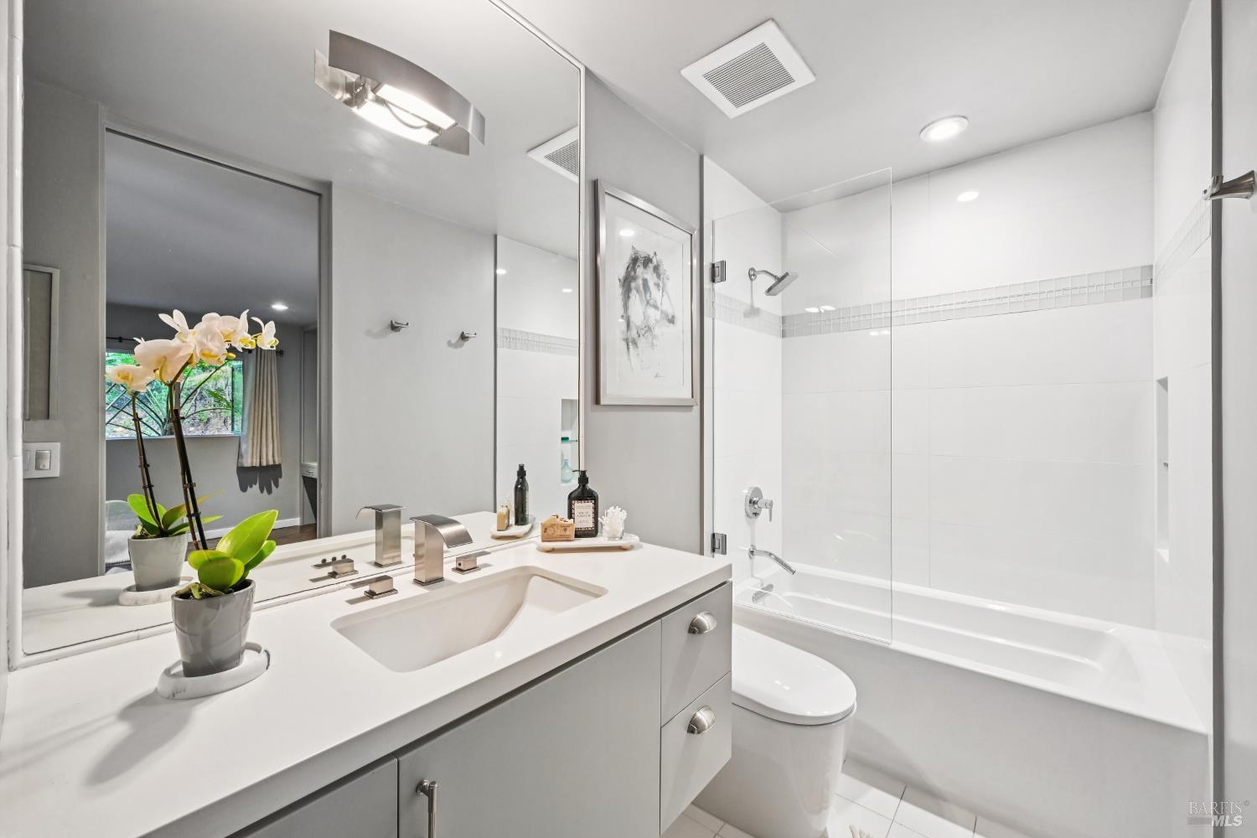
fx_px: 489
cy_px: 419
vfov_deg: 81.2
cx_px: 628
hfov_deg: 104.3
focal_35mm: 14
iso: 1600
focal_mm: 14
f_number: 11
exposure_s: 1/15
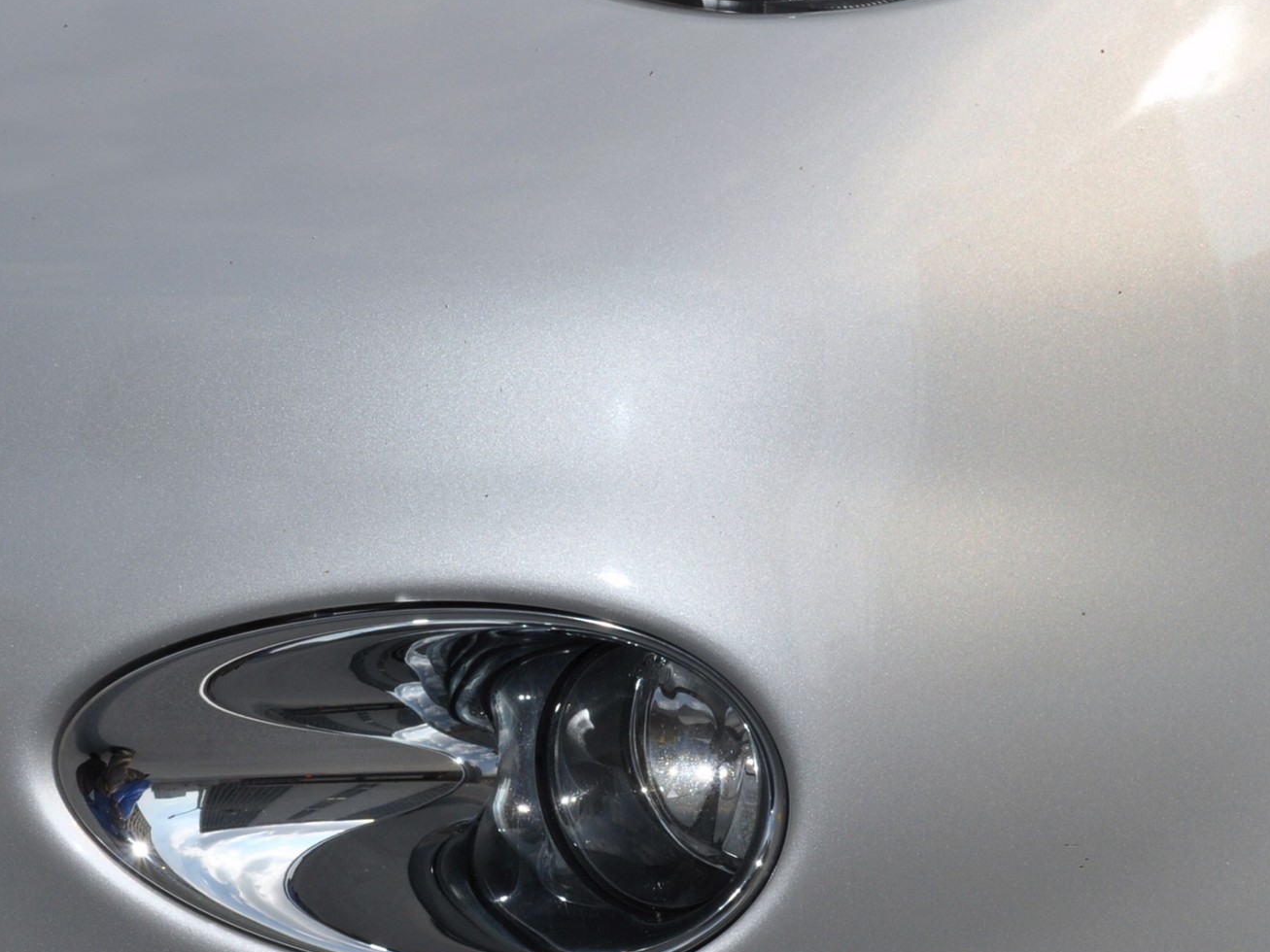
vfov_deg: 18.3
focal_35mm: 80
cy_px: 724
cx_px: 435
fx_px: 2932
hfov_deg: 24.3
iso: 200
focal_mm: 29
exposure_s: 1/200
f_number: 16
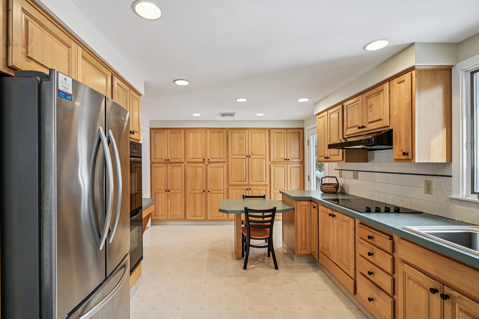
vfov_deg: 73.7
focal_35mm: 16
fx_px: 213
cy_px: 160
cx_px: 240
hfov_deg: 96.7
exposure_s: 1/15
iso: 400
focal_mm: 16
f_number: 8
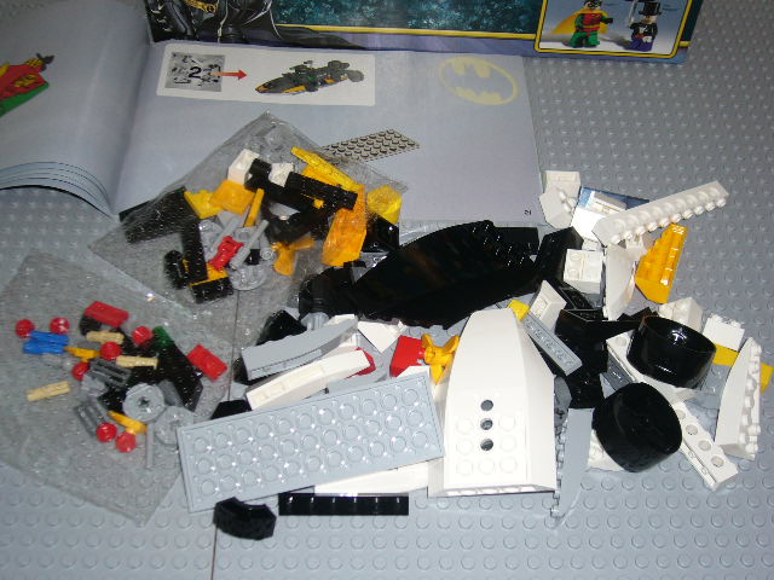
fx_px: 1006
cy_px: 290
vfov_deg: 32.2
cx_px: 387
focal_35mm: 45
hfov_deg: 42.1
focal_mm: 7.5
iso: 100
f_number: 3.2
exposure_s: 1/60
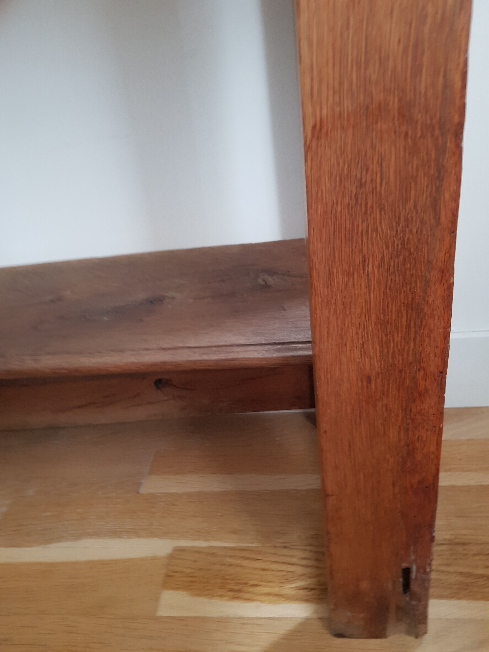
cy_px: 326
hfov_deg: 53.1
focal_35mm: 26
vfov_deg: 67.3
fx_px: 490
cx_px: 244
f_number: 1.7
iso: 200
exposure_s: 1/10
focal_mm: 4.2
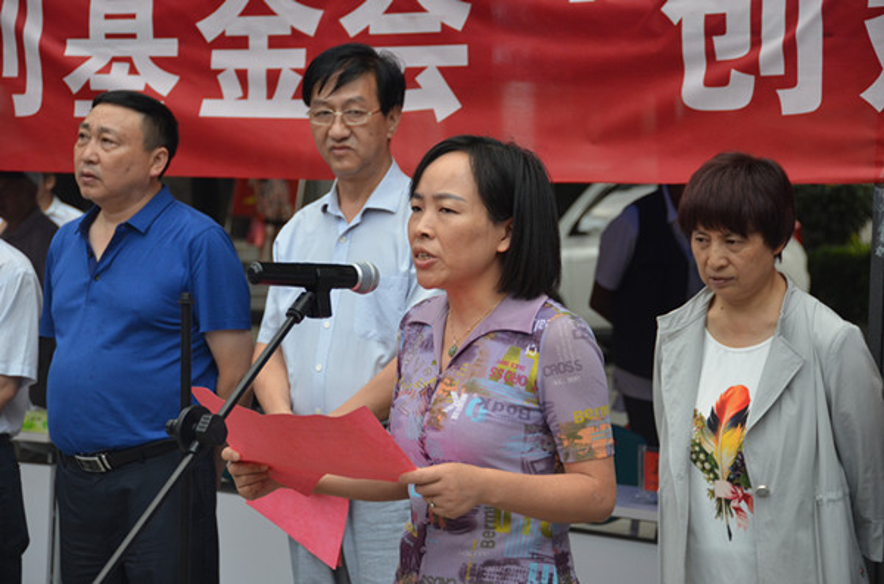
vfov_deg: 12.1
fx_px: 2754
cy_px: 292
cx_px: 442
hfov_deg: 18.2
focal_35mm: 112
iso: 800
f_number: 5
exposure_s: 1/640
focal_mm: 75
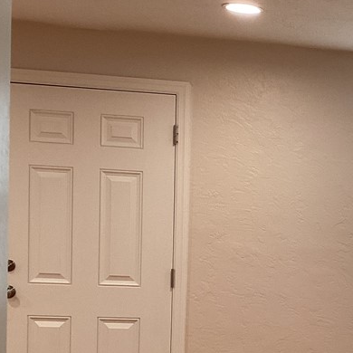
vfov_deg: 23.6
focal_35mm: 72
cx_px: 454
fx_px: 831
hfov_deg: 21.7
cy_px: 282
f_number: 2.4
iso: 50
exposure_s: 1/60
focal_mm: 3.3
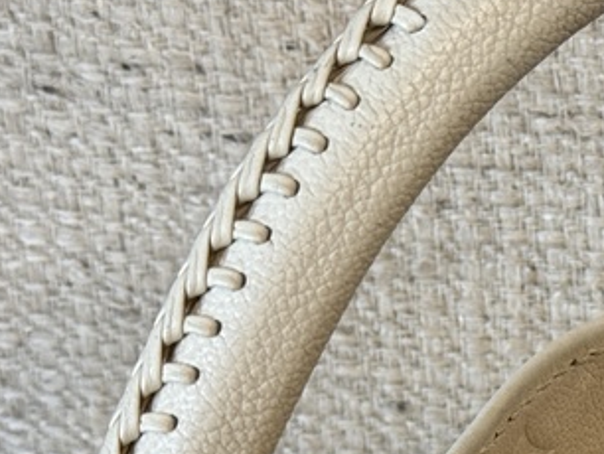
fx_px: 2759
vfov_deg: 9.3
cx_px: 792
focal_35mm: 158
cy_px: 499
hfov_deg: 12.1
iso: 100
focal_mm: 6.76
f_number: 1.78
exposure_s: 1/50
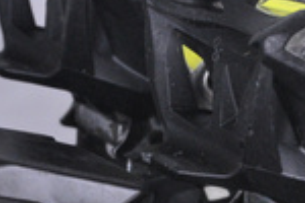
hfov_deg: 6.9
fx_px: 2516
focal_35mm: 297
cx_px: 228
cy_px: 208
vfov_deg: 4.6
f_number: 9.5
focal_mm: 66
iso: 3200
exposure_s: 1/125
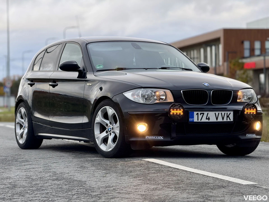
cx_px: 134
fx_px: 933
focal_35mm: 120
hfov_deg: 16.4
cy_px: 101
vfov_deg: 12.3
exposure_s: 1/99
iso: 125
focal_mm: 15.66
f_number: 2.8
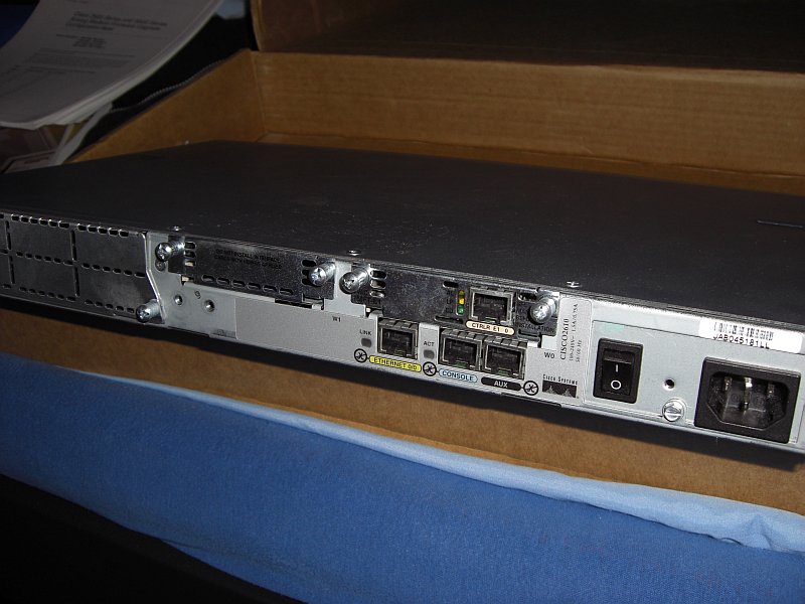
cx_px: 402
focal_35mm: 38
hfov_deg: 49.0
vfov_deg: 37.7
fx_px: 884
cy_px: 302
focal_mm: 6.2
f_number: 2.7
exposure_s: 1/60
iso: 64
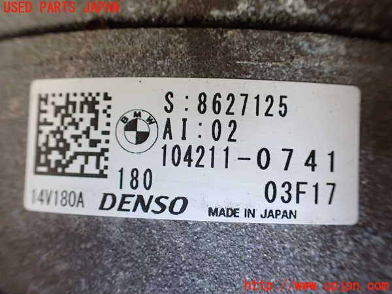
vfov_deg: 46.8
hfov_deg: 60.0
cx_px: 196
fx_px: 340
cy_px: 147
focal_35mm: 30
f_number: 2.3
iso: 640
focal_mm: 5.4
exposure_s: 1/125
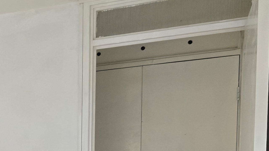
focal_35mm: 78
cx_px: -130
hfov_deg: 22.5
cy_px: 242
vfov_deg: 14.3
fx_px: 556
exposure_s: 1/120
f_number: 1.7
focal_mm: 6.3
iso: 400
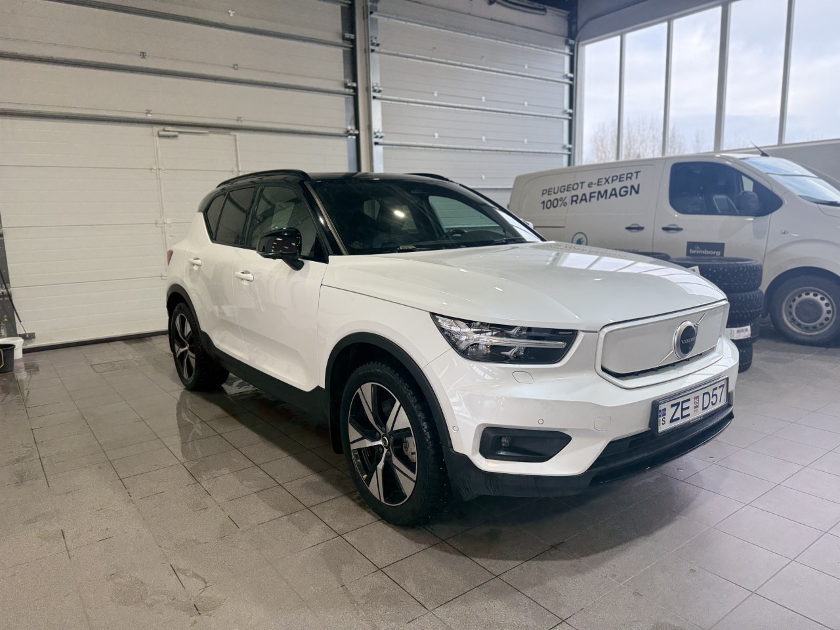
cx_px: 420
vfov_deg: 56.8
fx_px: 582
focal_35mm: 24
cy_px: 315
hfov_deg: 71.6
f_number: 1.78
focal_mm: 6.76
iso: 100
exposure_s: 1/251
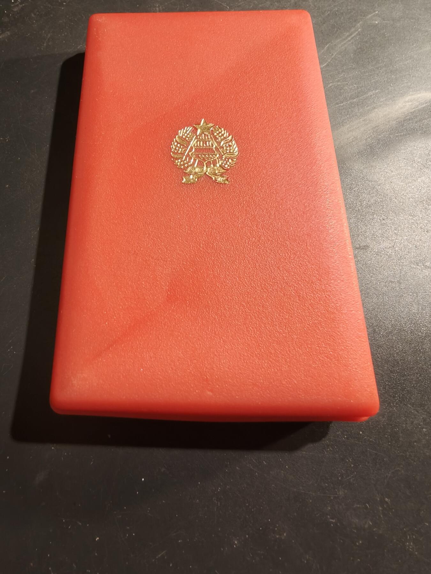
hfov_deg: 58.9
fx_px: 382
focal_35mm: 23
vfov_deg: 73.9
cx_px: 216
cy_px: 287
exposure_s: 1/55.2
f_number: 2
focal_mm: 2.32
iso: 200
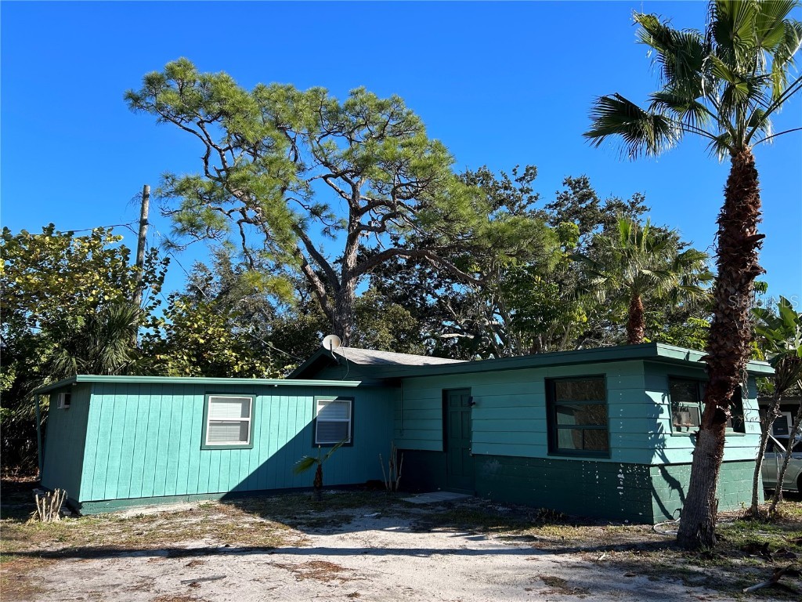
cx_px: 401
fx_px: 602
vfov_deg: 53.1
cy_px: 301
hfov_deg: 67.3
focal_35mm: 26
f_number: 1.5
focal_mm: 5.7
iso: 50
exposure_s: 1/2165
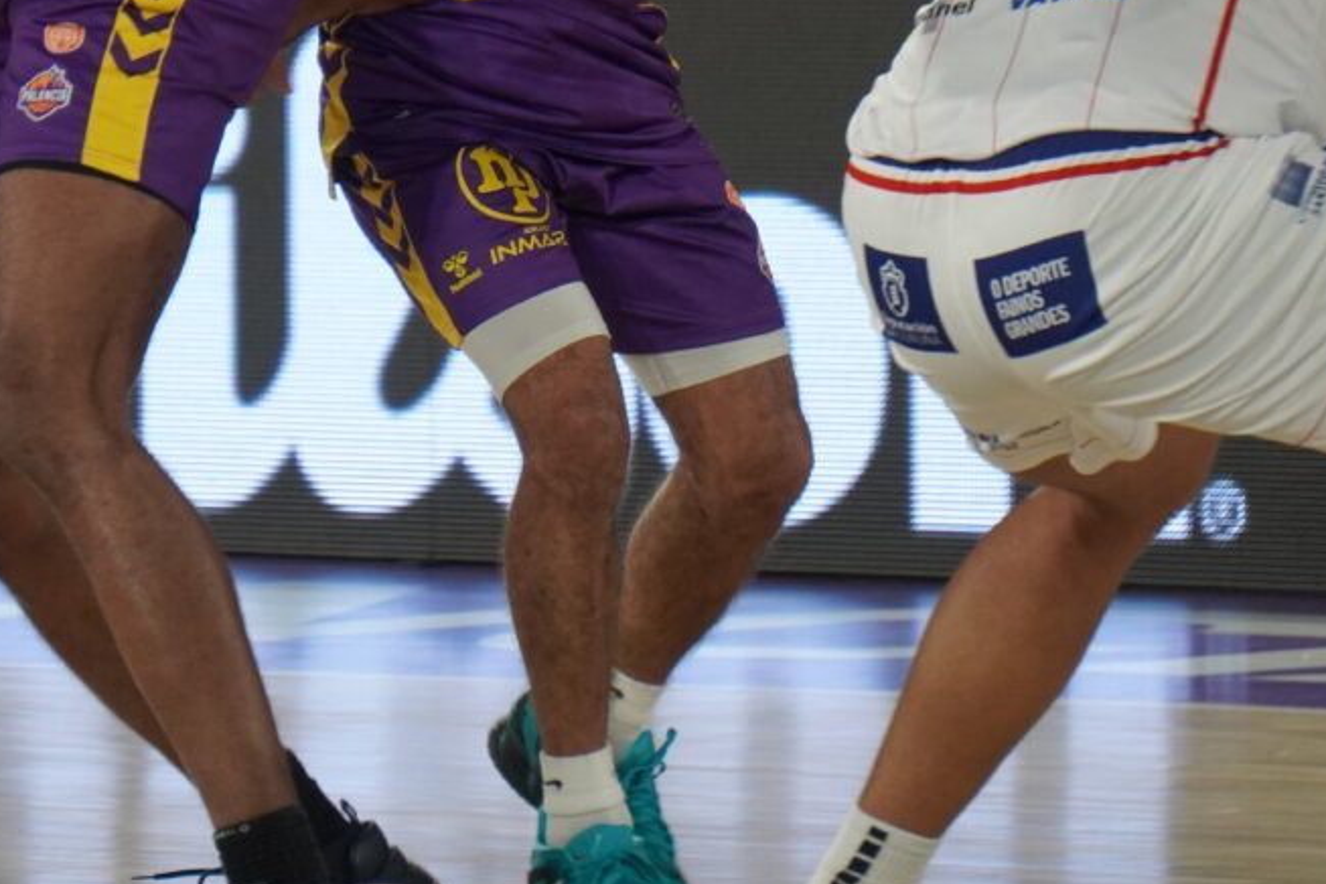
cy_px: 104
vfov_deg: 2.3
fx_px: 21950
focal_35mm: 596
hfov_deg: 3.5
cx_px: 505
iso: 1250
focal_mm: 203
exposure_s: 1/320
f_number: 6.3
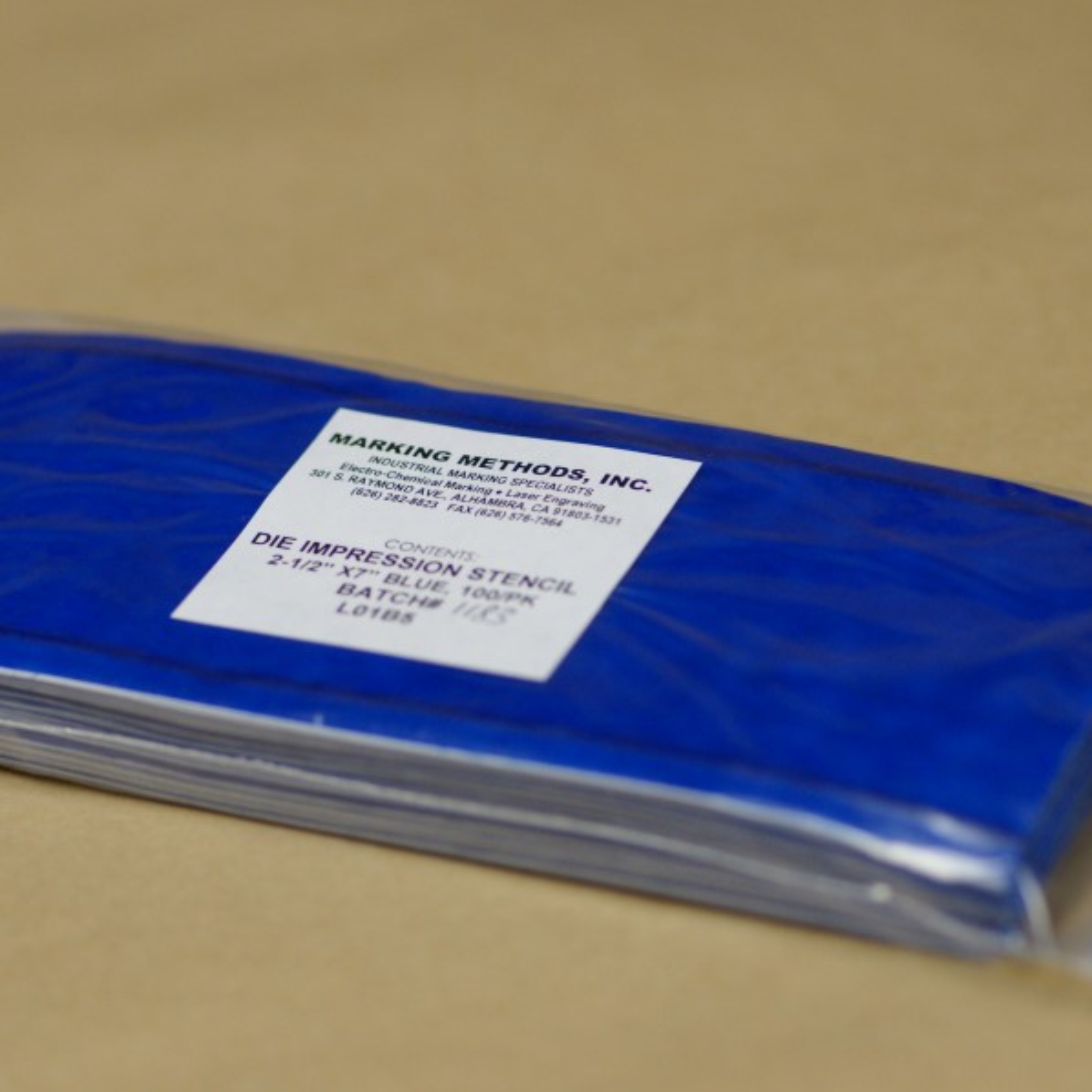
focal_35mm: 192
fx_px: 6853
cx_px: 427
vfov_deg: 9.1
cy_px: 546
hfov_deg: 9.1
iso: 800
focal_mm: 100
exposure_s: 1/125
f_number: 2.8
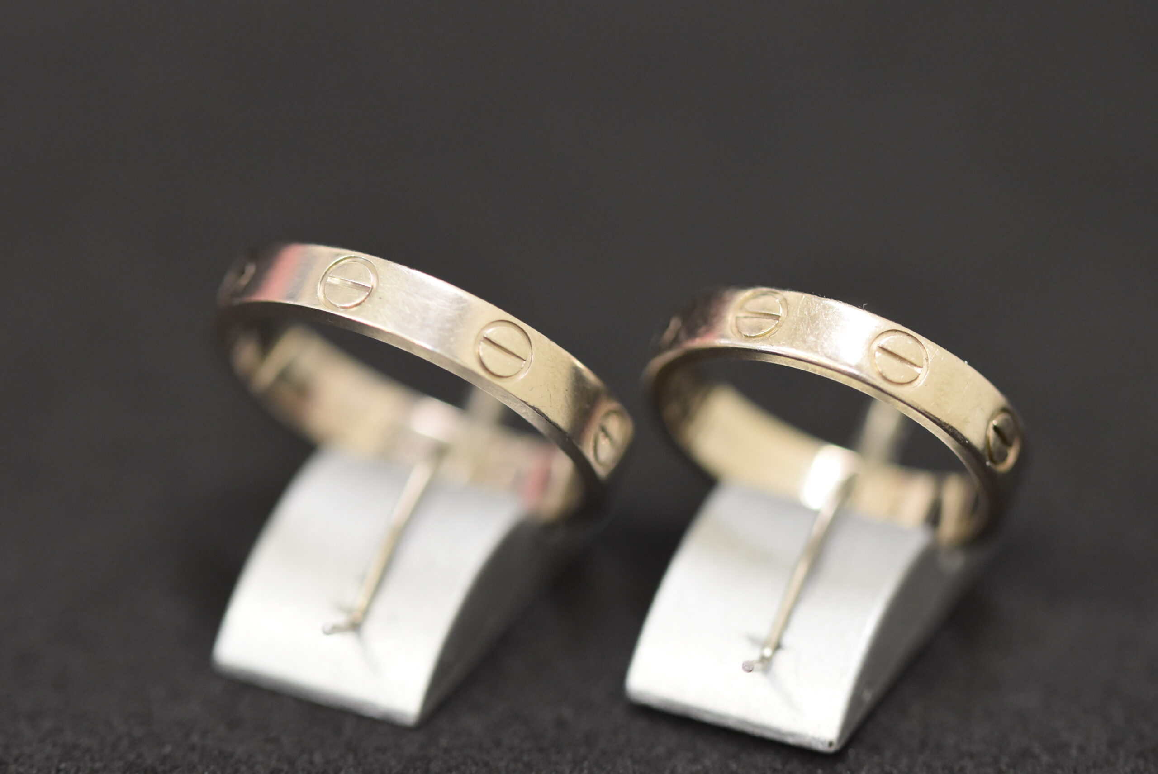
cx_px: 579
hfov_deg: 15.2
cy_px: 387
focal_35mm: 135
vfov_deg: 10.2
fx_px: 4346
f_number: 4.2
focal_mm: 90
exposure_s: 1/125
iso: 1400
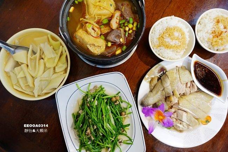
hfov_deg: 61.9
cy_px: 76
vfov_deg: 43.6
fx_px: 190
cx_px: 114
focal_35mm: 30
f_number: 2.5
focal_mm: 10.89
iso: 320
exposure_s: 1/30
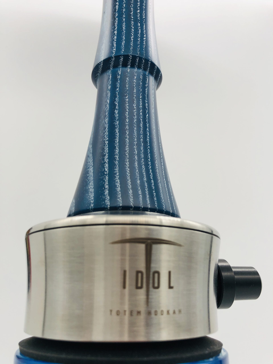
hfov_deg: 49.7
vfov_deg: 63.4
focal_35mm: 28
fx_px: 294
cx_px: 136
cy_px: 182
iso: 40
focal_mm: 4
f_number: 1.8
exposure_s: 1/120
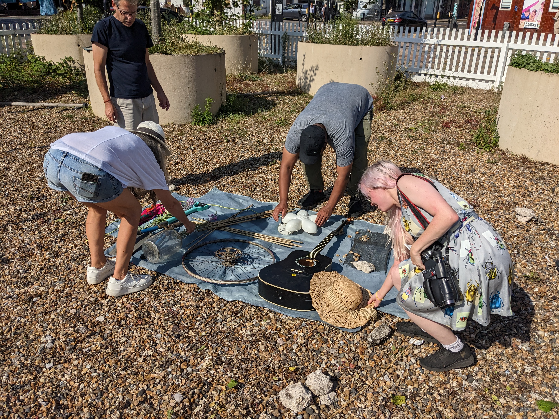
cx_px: 280
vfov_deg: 51.4
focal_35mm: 27
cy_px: 210
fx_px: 436
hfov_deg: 65.3
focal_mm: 4.38
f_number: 1.73
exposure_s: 1/7812
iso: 60
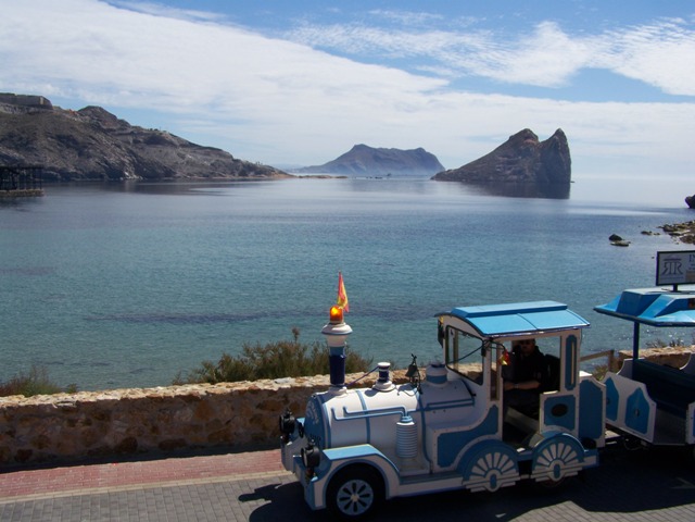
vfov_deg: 37.7
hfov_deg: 49.0
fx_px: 763
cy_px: 261
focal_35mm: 38
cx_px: 348
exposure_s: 1/500
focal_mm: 6.3
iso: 64
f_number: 5.6
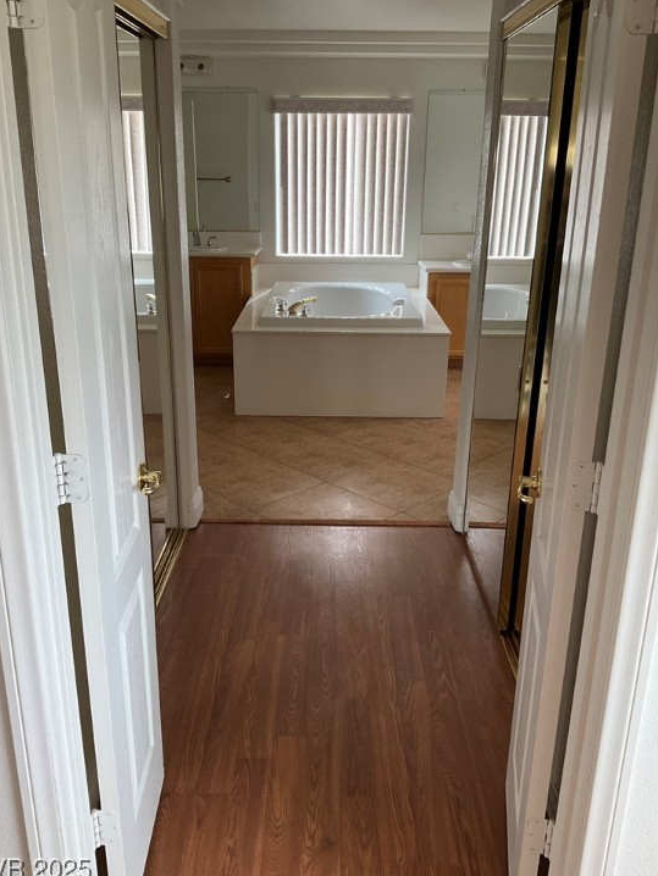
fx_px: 785
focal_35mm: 31
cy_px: 427
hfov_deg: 45.5
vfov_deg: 58.3
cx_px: 319
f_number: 1.8
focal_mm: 3
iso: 64
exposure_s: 1/122
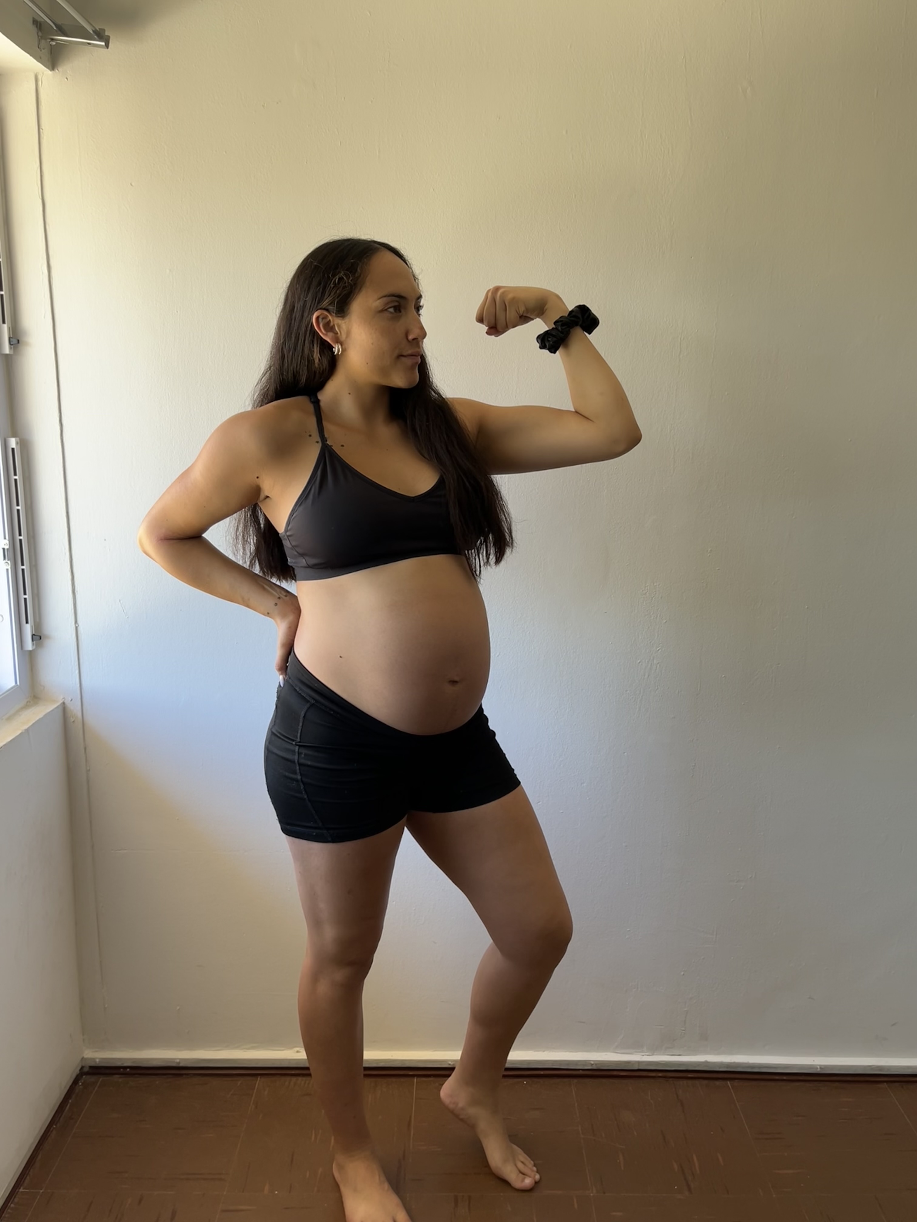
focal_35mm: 26
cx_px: 458
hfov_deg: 53.1
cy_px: 611
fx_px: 918
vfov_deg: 67.3
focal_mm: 5.1
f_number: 1.6
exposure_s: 1/122
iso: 50
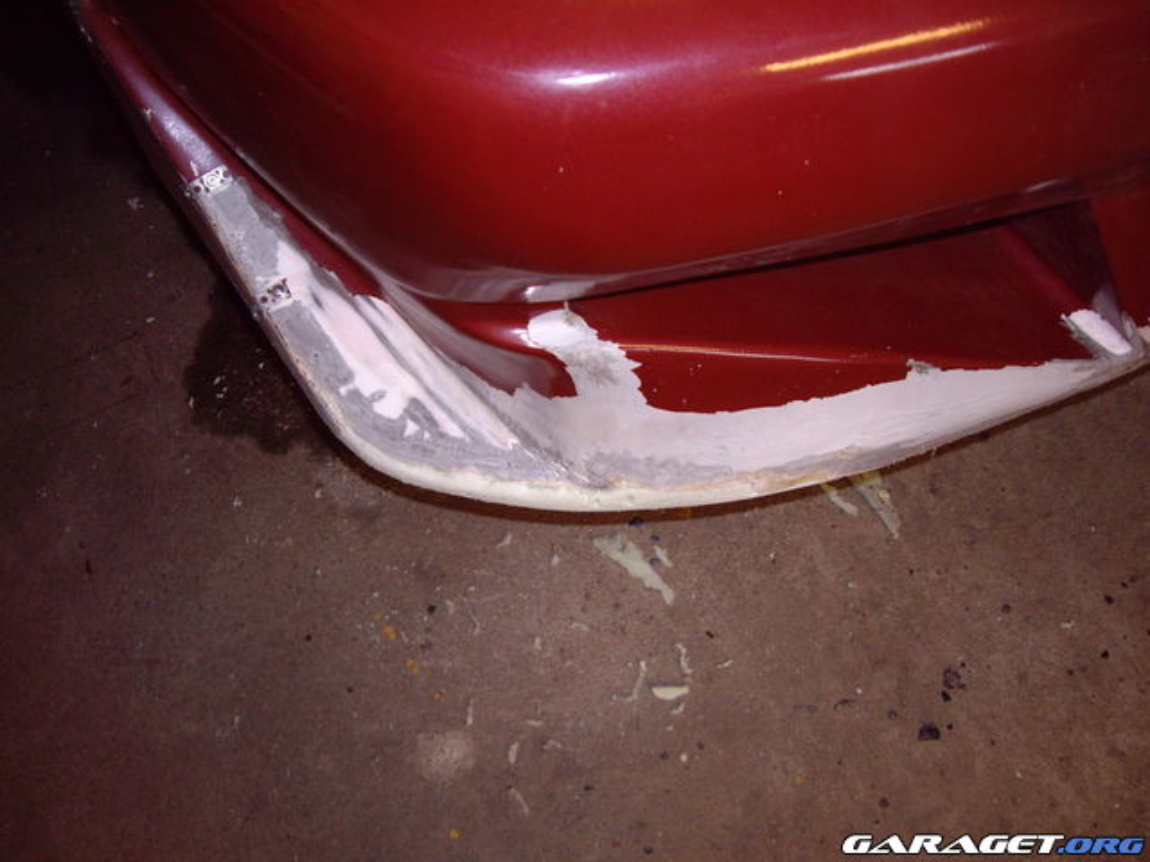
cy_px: 431
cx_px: 575
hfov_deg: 49.0
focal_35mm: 38
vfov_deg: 37.7
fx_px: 1262
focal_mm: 6.2
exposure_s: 1/40
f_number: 2.7
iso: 200
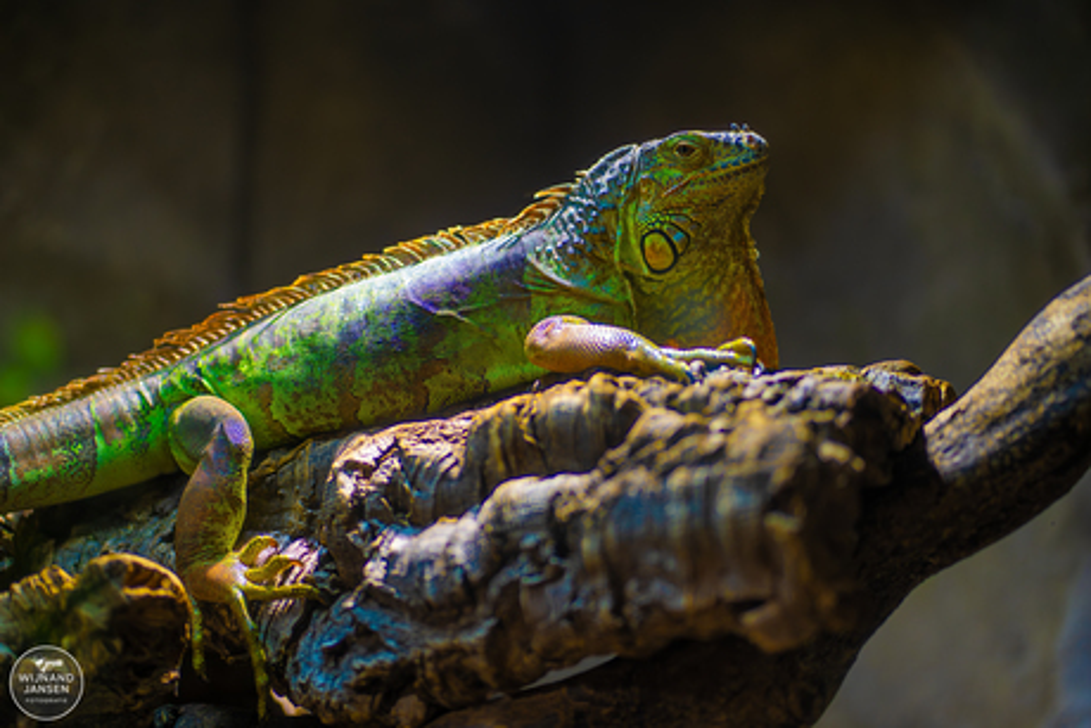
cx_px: 546
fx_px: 2577
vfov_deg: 16.1
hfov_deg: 23.9
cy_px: 364
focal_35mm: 85
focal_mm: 85
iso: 400
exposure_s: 1/200
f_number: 2
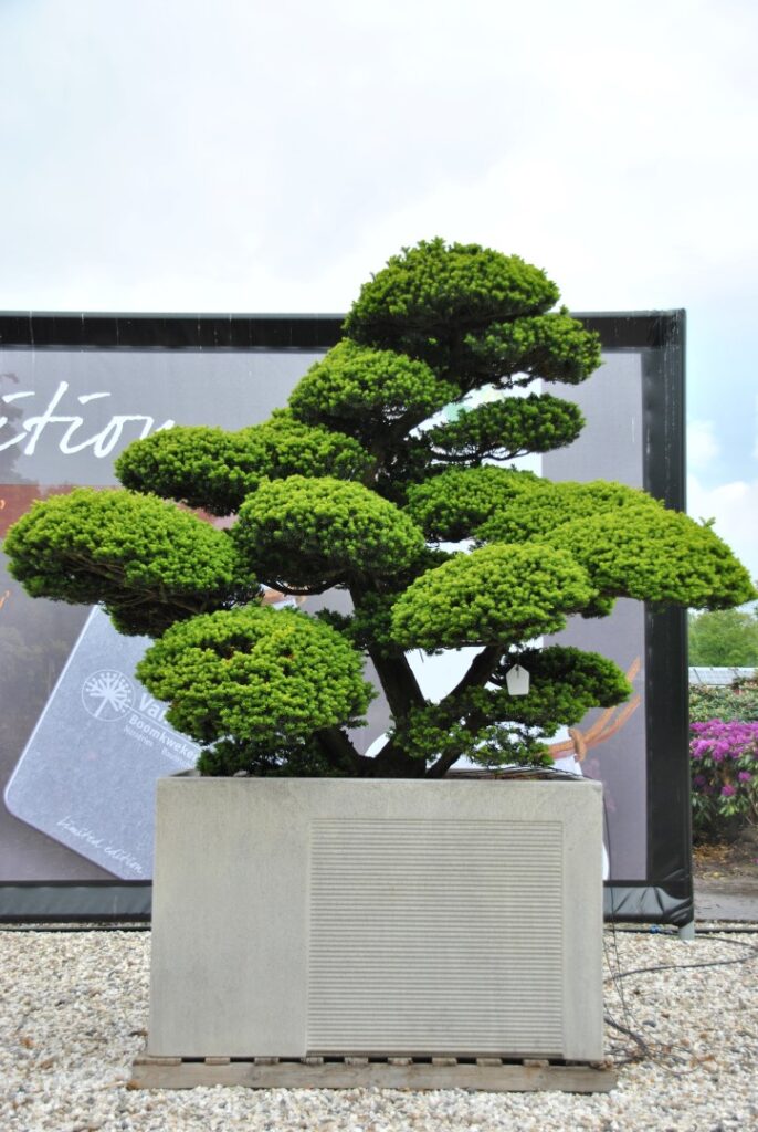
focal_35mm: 54
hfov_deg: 25.1
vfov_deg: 36.8
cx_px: 379
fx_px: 1700
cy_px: 566
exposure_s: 1/320
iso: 200
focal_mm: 36
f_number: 5.6
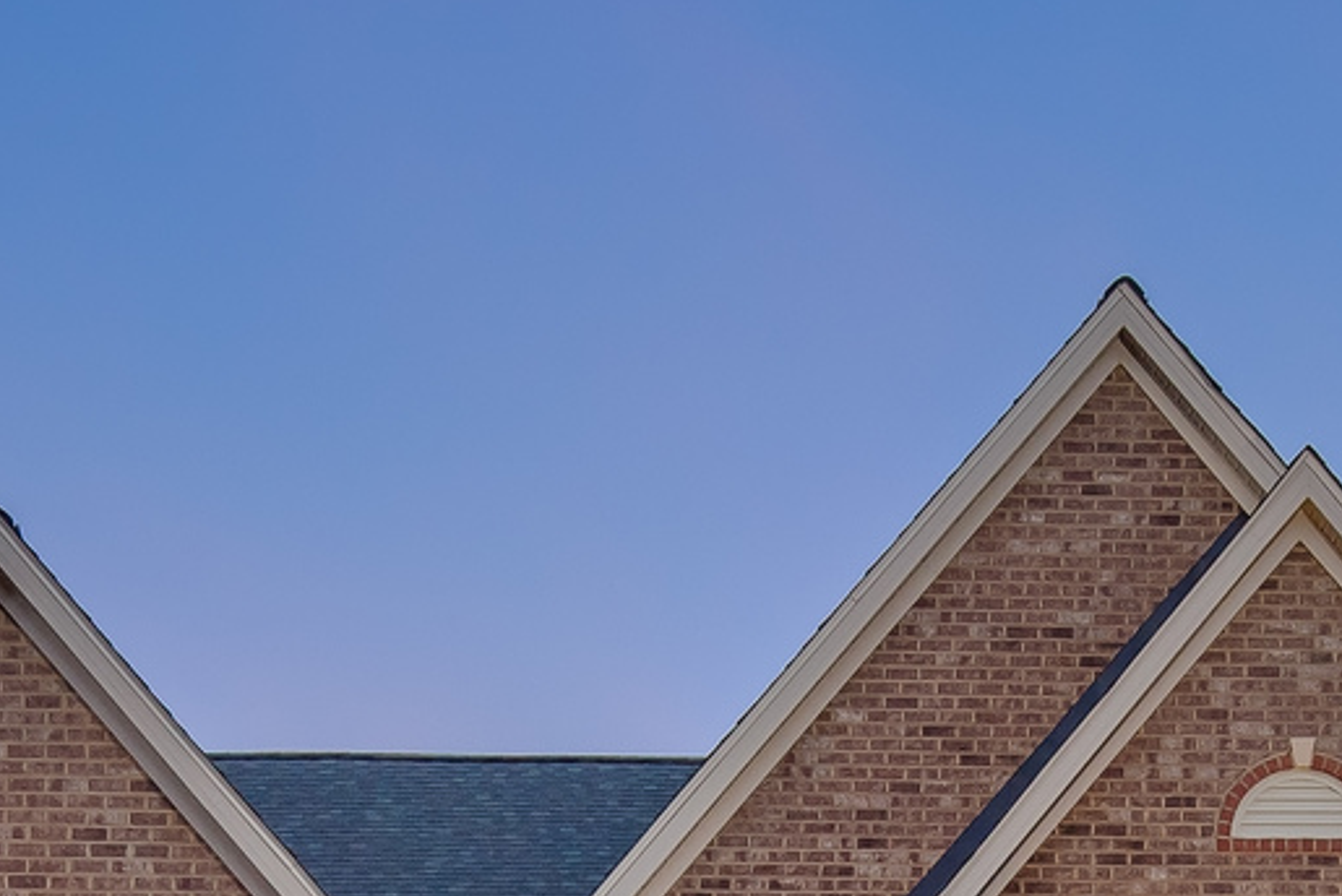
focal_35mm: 59
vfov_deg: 21.1
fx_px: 2201
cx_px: 491
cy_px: 1129
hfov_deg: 33.7
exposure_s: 1/13
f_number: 9
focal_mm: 19
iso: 400
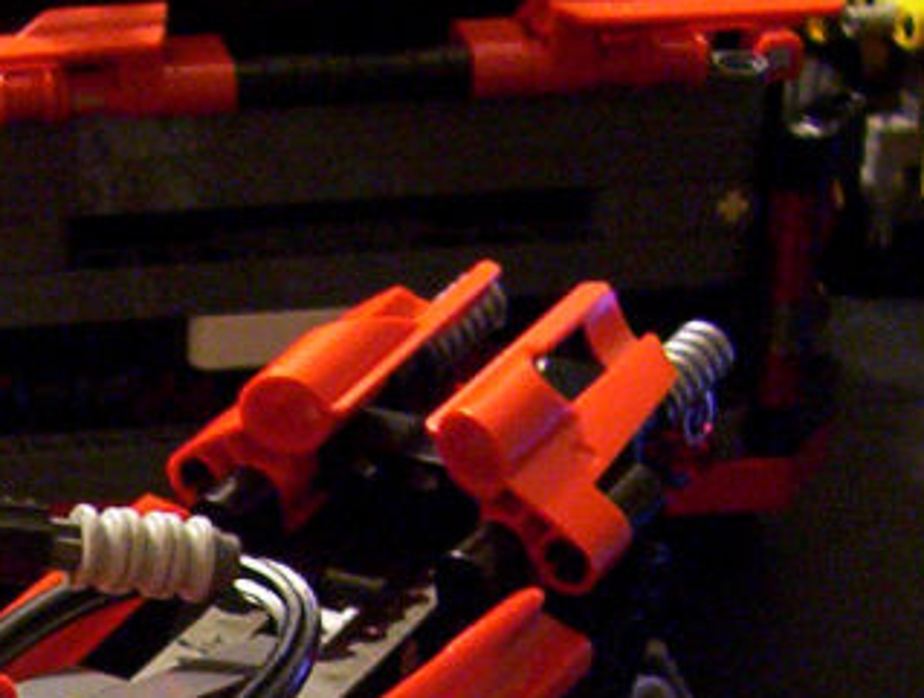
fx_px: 4122
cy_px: 1173
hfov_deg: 12.4
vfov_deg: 9.3
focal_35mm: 154
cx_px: -281
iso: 200
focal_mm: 5.77
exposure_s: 1/8
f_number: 2.73
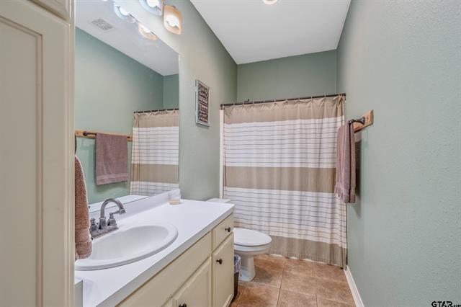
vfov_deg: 73.7
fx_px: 205
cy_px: 154
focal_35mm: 16
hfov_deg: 96.8
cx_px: 230
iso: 800
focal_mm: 16
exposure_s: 1/15
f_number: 8
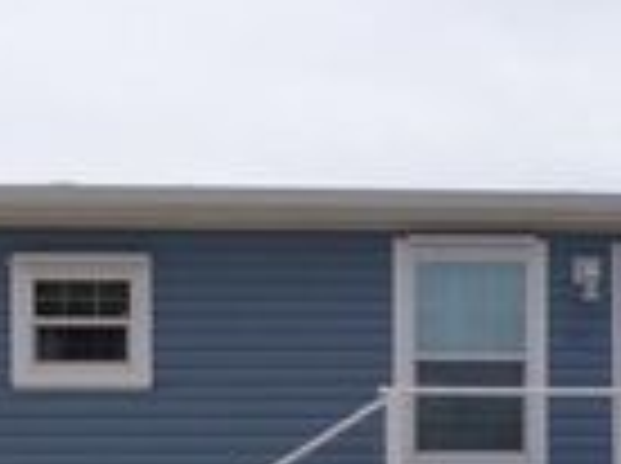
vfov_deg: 16.3
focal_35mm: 87
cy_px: 534
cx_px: 382
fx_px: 1558
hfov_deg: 22.5
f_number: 5.8
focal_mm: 4.3
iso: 80
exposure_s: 1/550
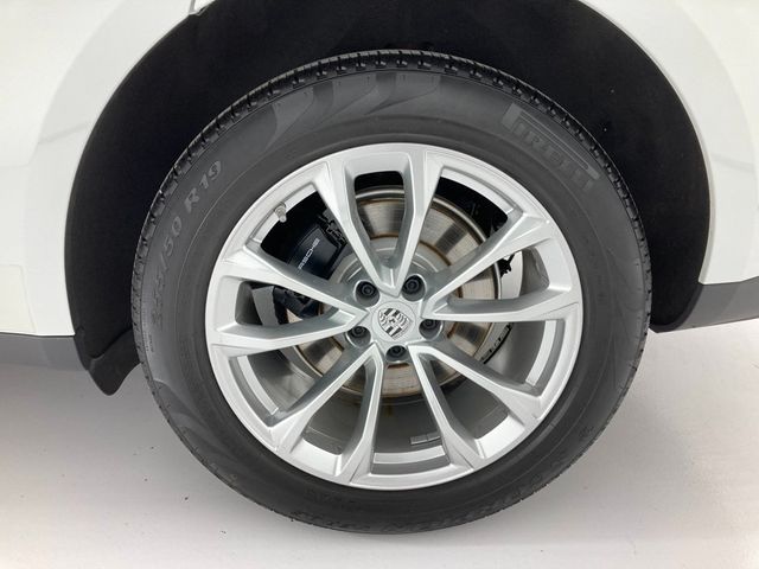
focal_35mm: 28
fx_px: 614
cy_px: 284
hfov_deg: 63.4
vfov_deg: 49.7
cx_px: 380
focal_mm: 3.99
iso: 40
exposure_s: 1/120
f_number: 1.8
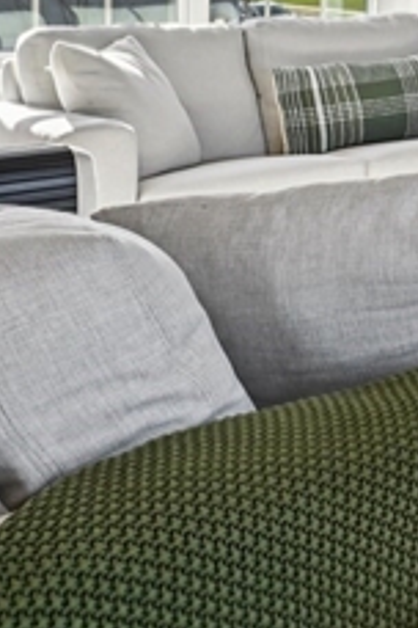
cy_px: -32
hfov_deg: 13.2
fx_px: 1254
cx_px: 1045
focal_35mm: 72
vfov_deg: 26.3
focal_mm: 16
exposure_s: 1/20
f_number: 8
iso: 100
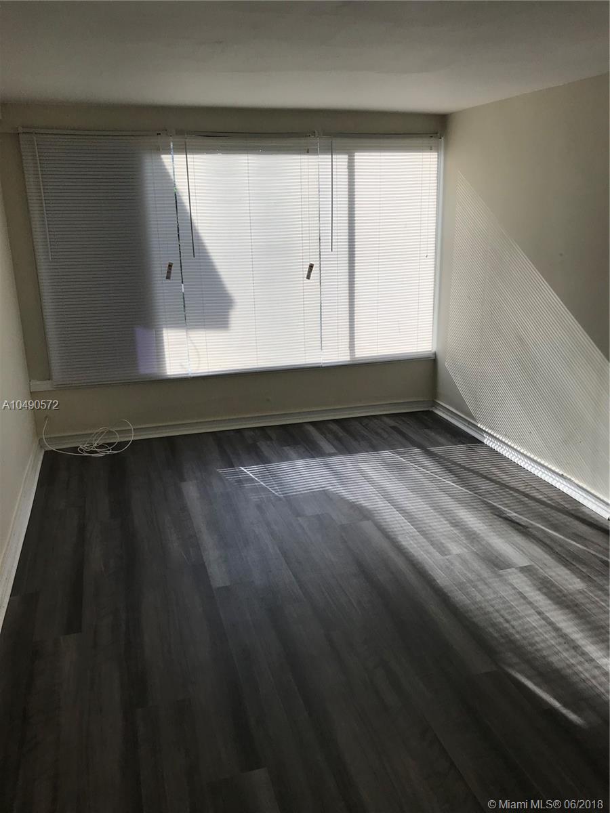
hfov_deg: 49.7
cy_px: 406
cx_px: 305
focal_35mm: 28
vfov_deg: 63.4
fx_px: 658
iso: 20
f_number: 1.8
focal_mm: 3.99
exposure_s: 1/587
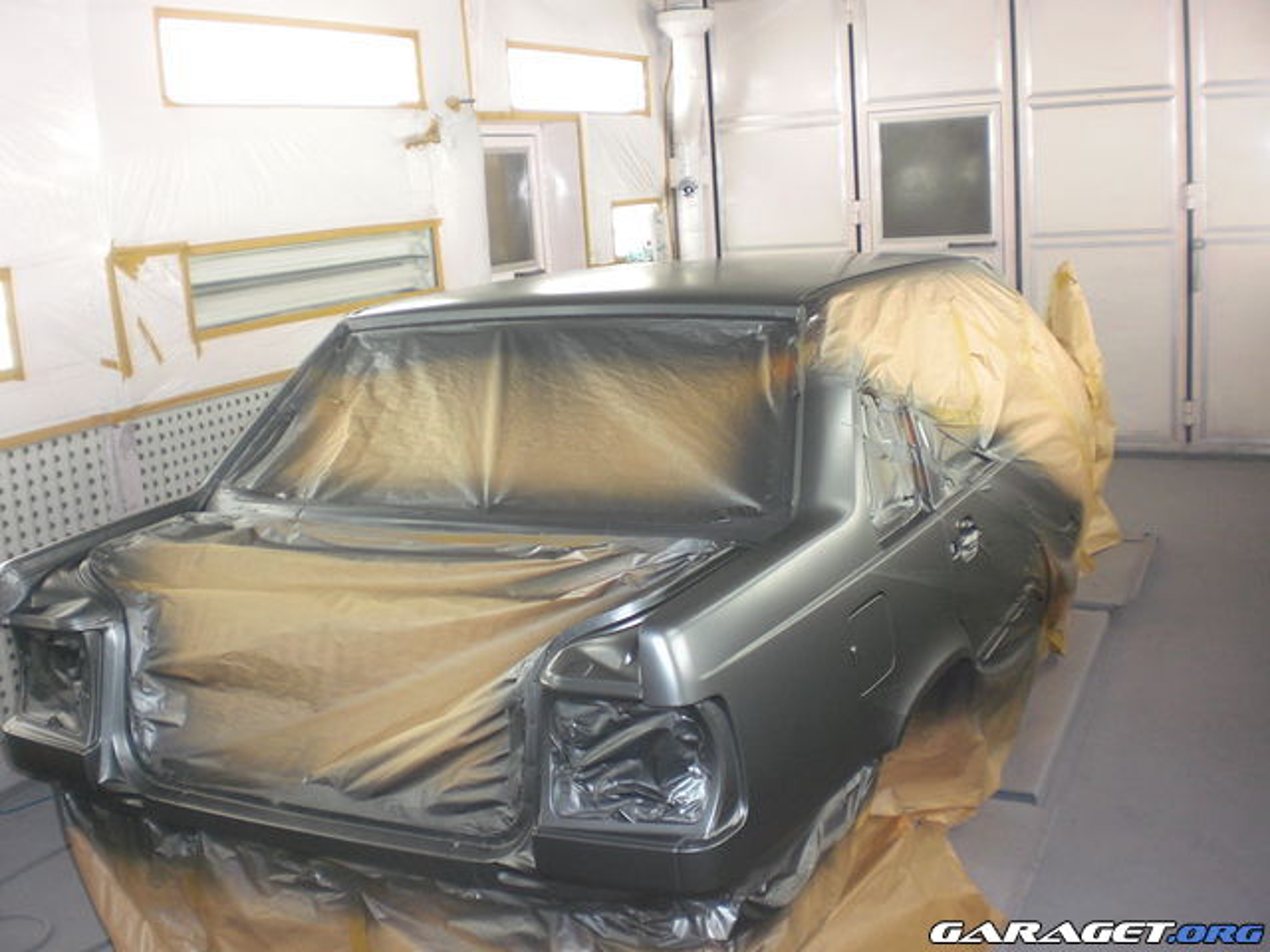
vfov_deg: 39.7
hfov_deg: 51.4
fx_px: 1321
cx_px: 635
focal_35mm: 36
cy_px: 476
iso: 200
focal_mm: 6.3
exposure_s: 1/80
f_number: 3.1
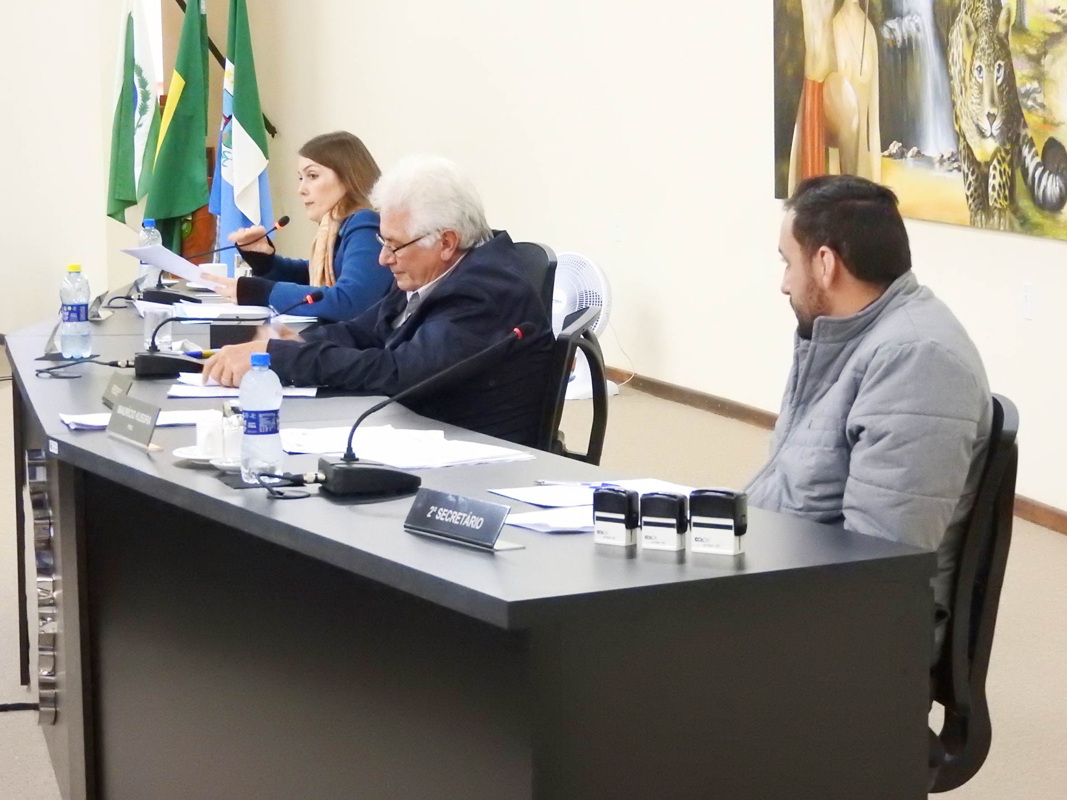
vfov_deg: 14.1
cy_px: 400
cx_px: 534
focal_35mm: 105
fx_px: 3237
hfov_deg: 18.7
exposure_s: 1/20
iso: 1600
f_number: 4.8
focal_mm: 18.8
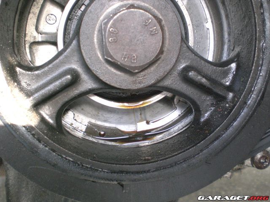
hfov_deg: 49.0
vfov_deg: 37.7
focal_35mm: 38
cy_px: 101
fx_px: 296
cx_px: 135
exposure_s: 1/80
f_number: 3.1
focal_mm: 6.3
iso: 400
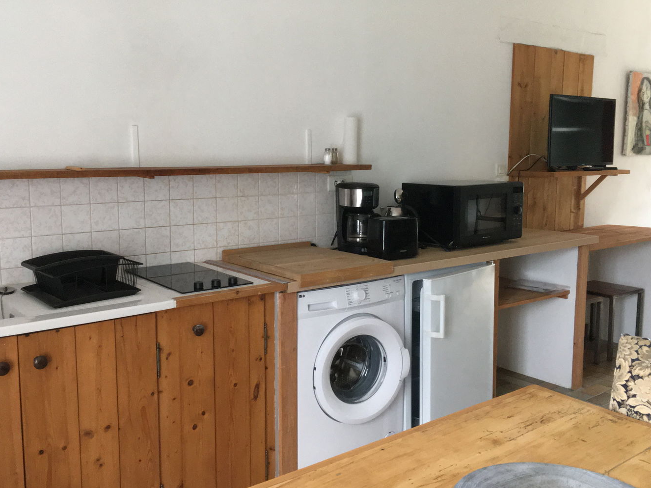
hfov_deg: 52.6
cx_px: 297
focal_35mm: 35
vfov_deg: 40.7
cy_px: 227
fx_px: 658
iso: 200
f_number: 2.2
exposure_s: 1/25
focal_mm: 4.15
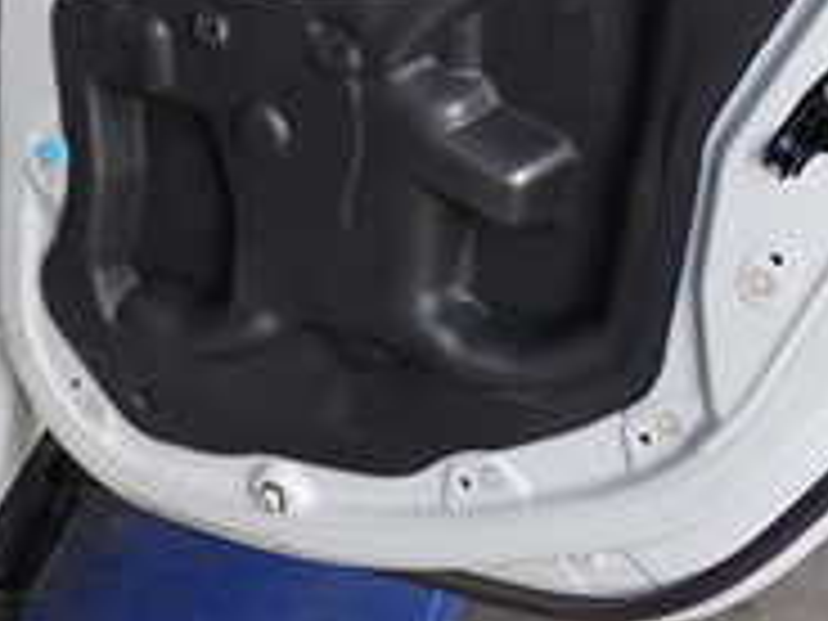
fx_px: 2344
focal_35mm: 98
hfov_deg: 20.0
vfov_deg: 14.3
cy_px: -234
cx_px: 464
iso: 160
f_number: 2.3
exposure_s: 1/125
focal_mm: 5.4
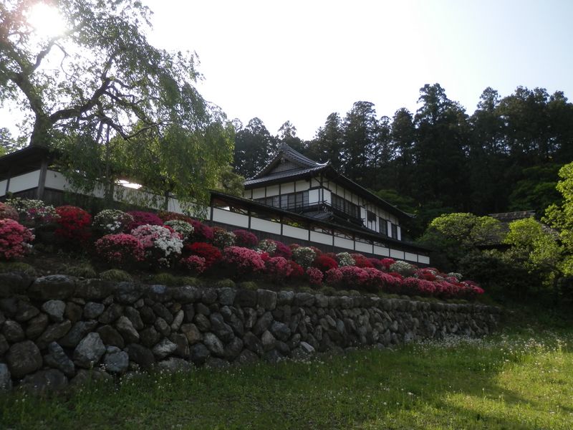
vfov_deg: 54.9
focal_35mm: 25
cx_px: 286
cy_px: 215
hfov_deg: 69.4
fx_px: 414
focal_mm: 4.5
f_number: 3
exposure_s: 1/640
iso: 80
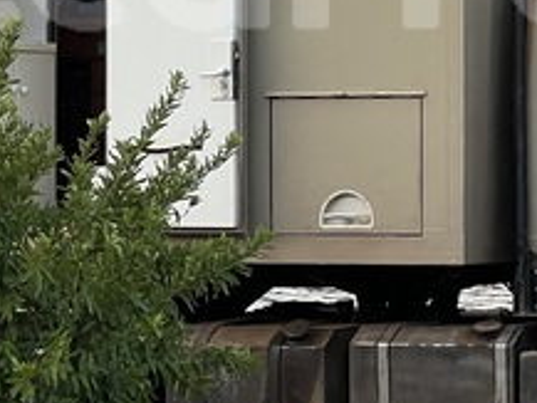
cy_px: -45
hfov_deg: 7.0
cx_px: 369
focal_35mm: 284
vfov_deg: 5.2
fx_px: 4408
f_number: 2.8
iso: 32
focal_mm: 9
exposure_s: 1/101
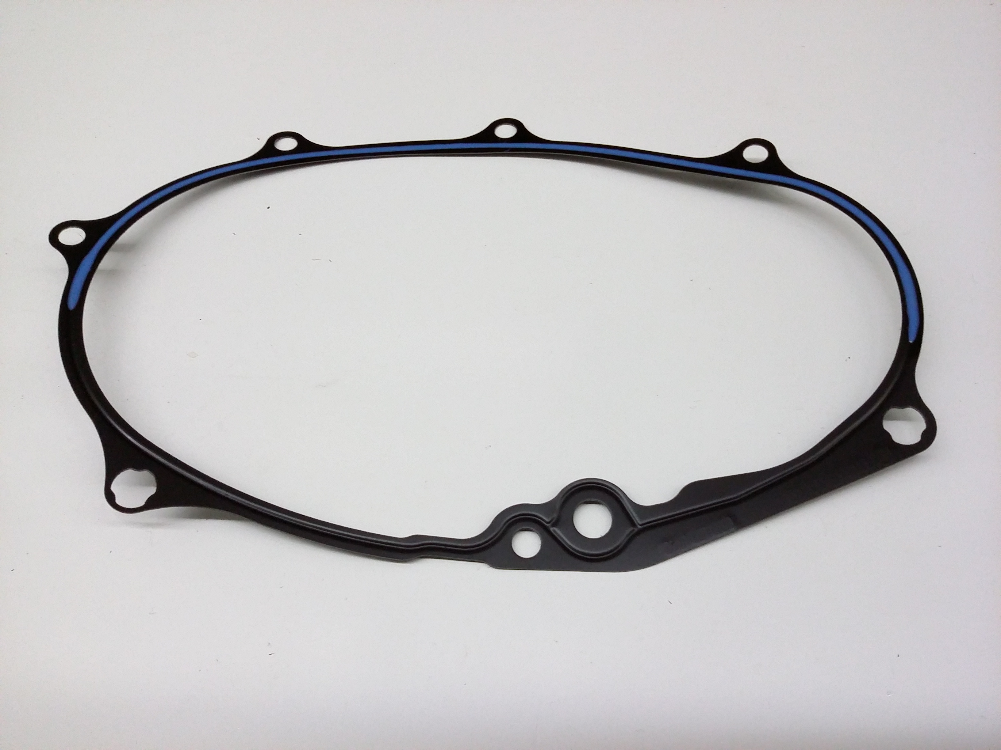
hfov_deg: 56.8
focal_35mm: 32
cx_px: 500
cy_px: 375
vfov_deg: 44.2
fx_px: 925
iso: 160
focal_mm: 3.4
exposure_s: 1/30
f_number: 2.4
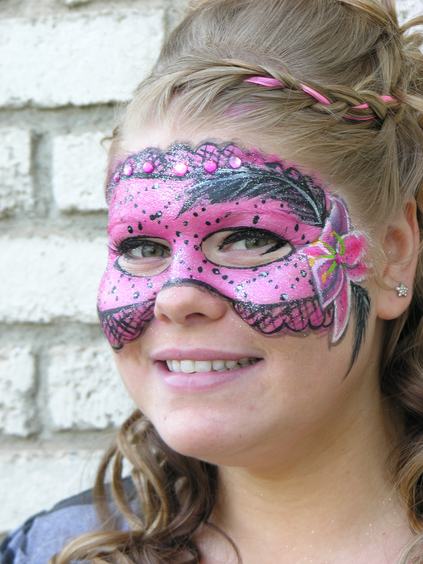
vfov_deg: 14.0
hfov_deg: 10.5
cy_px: 282
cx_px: 212
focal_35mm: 141
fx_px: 2297
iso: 50
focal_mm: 35.9
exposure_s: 1/31.3
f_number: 3.8
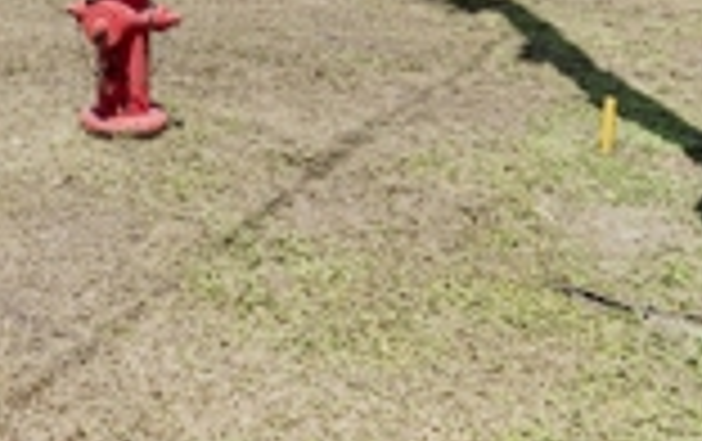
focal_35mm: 48
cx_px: 72
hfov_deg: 38.6
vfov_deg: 22.4
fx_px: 929
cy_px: -202
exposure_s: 1/800
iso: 320
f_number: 8
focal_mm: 11
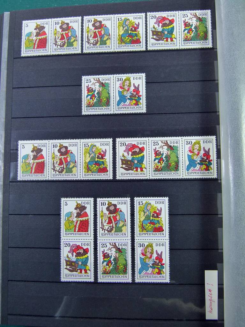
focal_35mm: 34
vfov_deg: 54.0
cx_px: 122
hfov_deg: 41.8
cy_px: 164
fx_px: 321
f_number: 3
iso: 160
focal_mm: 6.2
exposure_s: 1/80
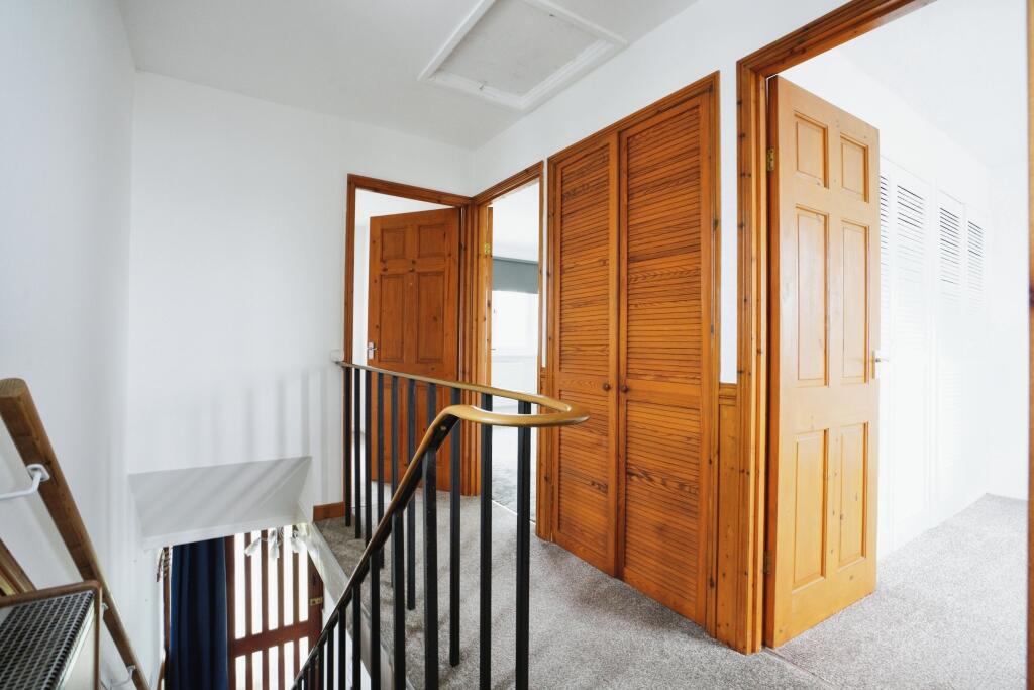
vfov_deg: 73.8
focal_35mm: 16
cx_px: 517
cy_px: 345
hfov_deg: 96.7
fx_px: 460
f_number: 9
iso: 2000
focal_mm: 16
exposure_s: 1/8
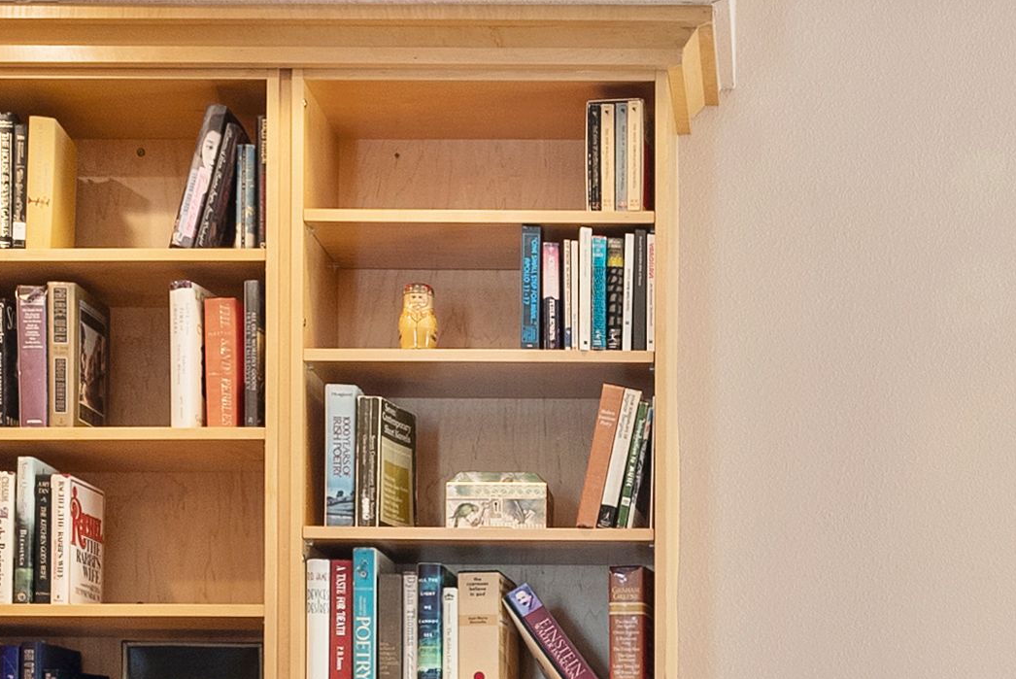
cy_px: 914
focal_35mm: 77
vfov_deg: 16.6
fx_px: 2175
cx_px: 747
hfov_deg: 26.0
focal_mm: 19
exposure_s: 1/10
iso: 640
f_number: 9
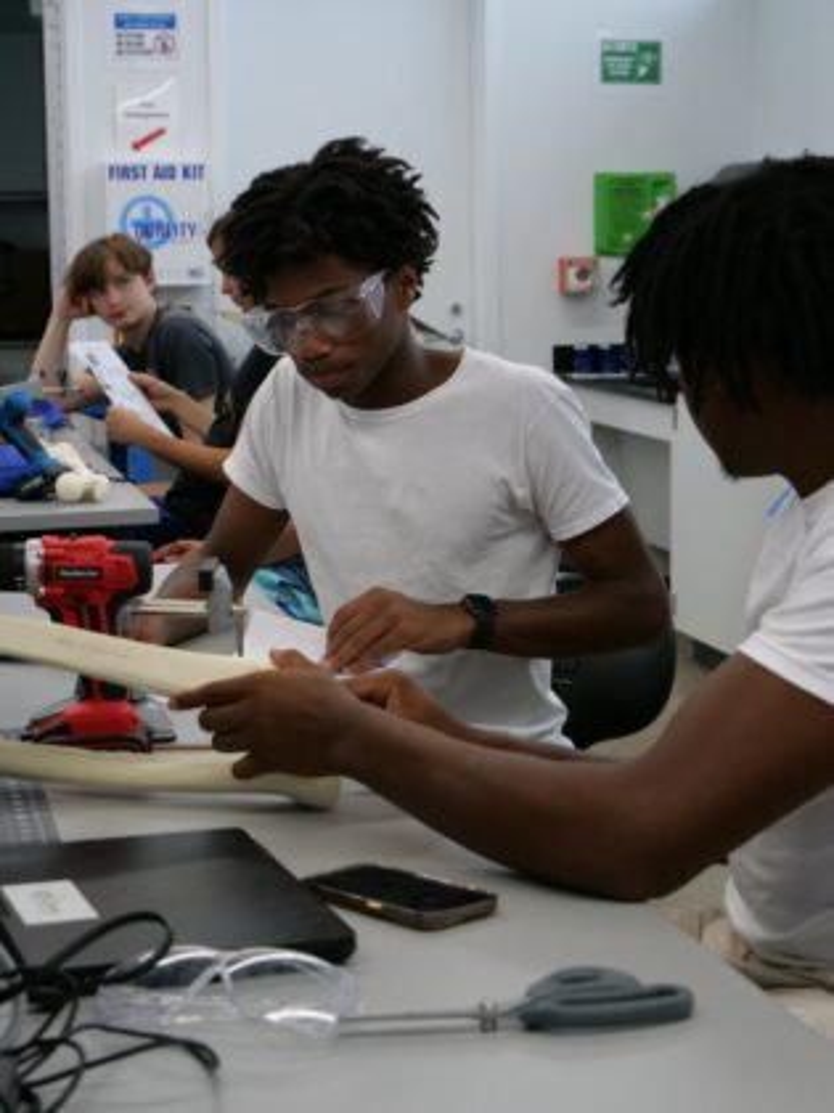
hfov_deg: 21.0
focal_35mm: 70
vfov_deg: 27.8
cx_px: 417
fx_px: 2249
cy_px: 556
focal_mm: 35
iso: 500
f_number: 5.2
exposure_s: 1/60
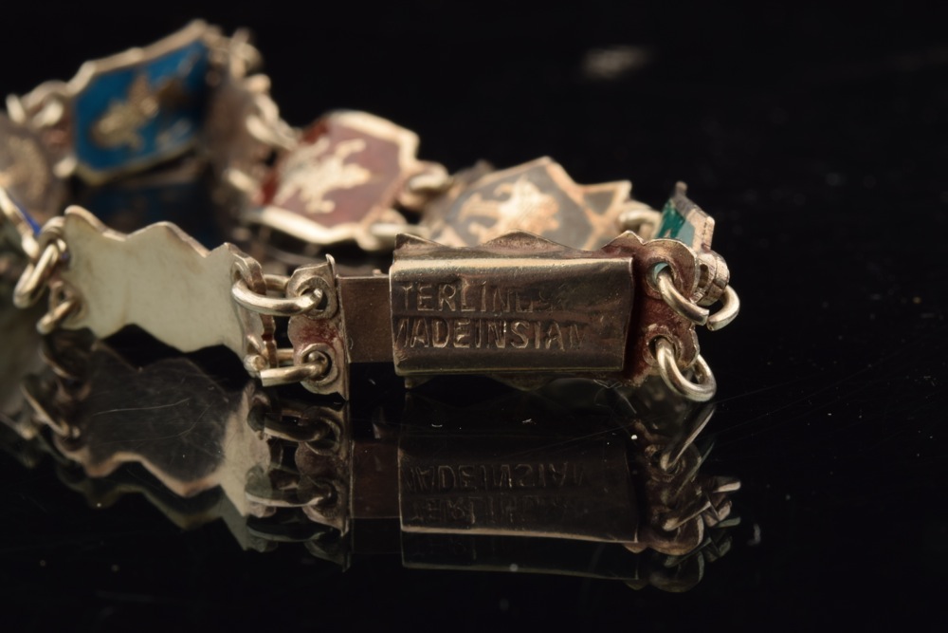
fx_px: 2370
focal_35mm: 90
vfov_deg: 15.2
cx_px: 474
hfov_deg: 22.6
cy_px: 316
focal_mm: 60
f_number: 22
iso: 100
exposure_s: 1/125
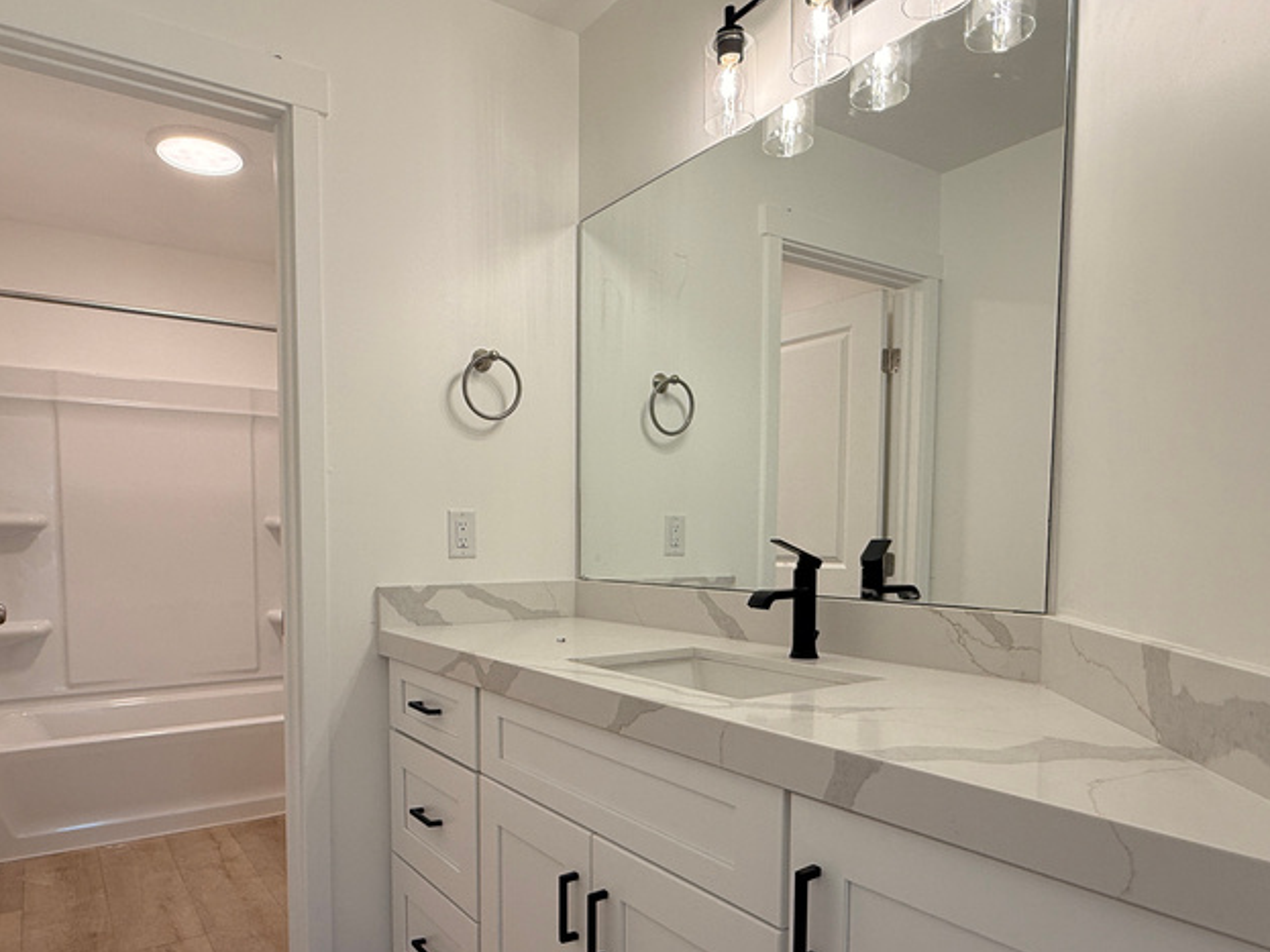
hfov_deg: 73.6
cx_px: 552
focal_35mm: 23
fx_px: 844
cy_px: 597
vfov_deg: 58.1
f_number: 2.2
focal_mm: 2.22
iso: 50
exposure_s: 1/120
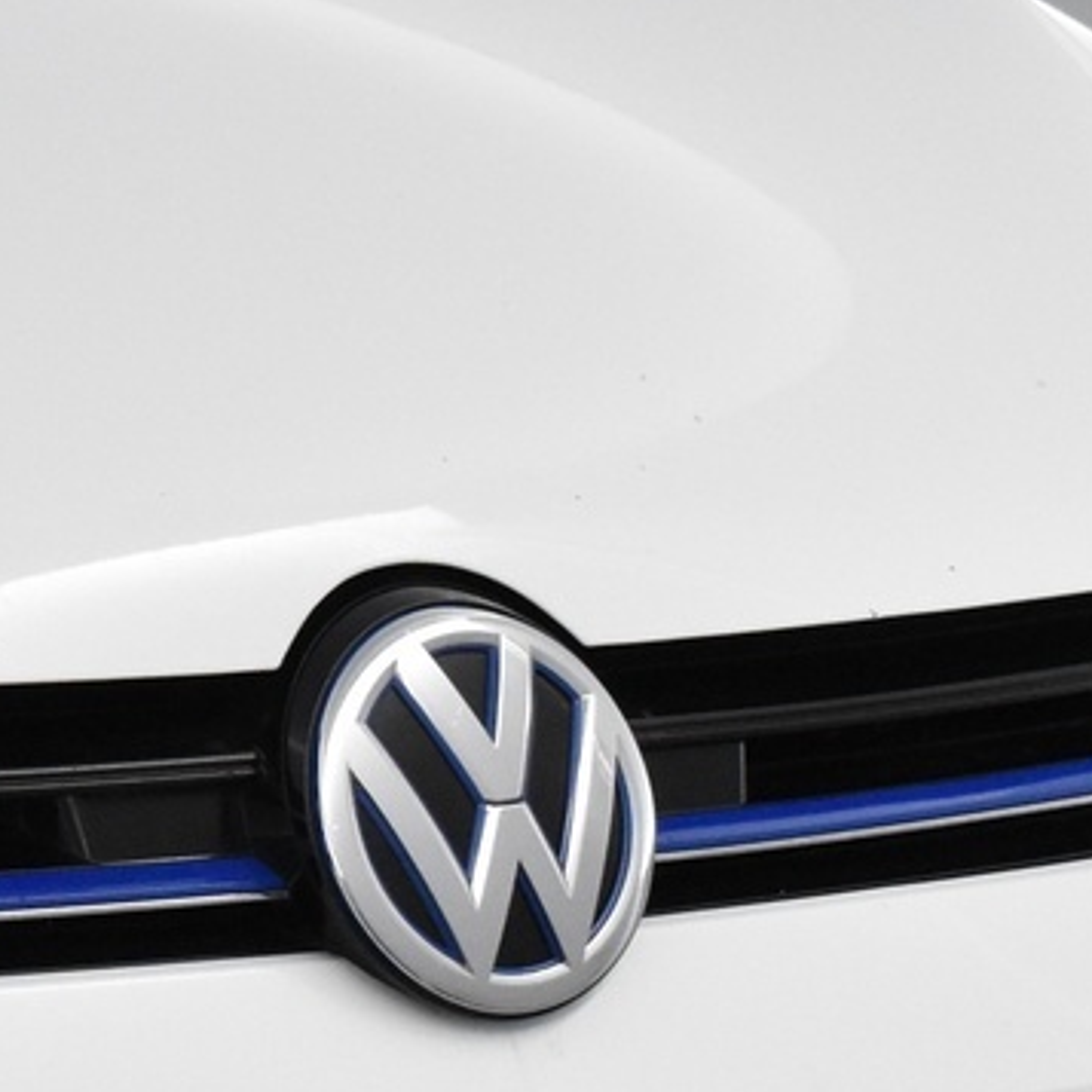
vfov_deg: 9.4
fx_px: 6603
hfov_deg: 9.1
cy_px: 847
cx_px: -696
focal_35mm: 185
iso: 3200
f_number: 6.3
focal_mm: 32
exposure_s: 1/160
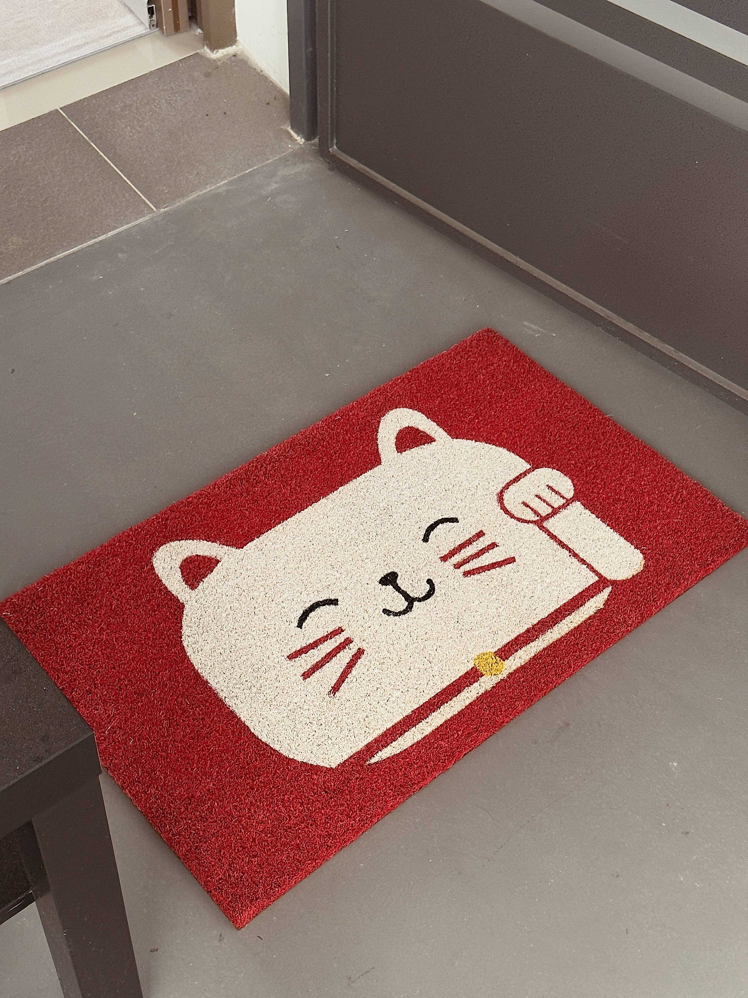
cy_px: 499
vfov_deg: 39.7
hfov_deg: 30.3
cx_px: 374
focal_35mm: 48
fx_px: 1383
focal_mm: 6.76
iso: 320
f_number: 1.78
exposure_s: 1/40
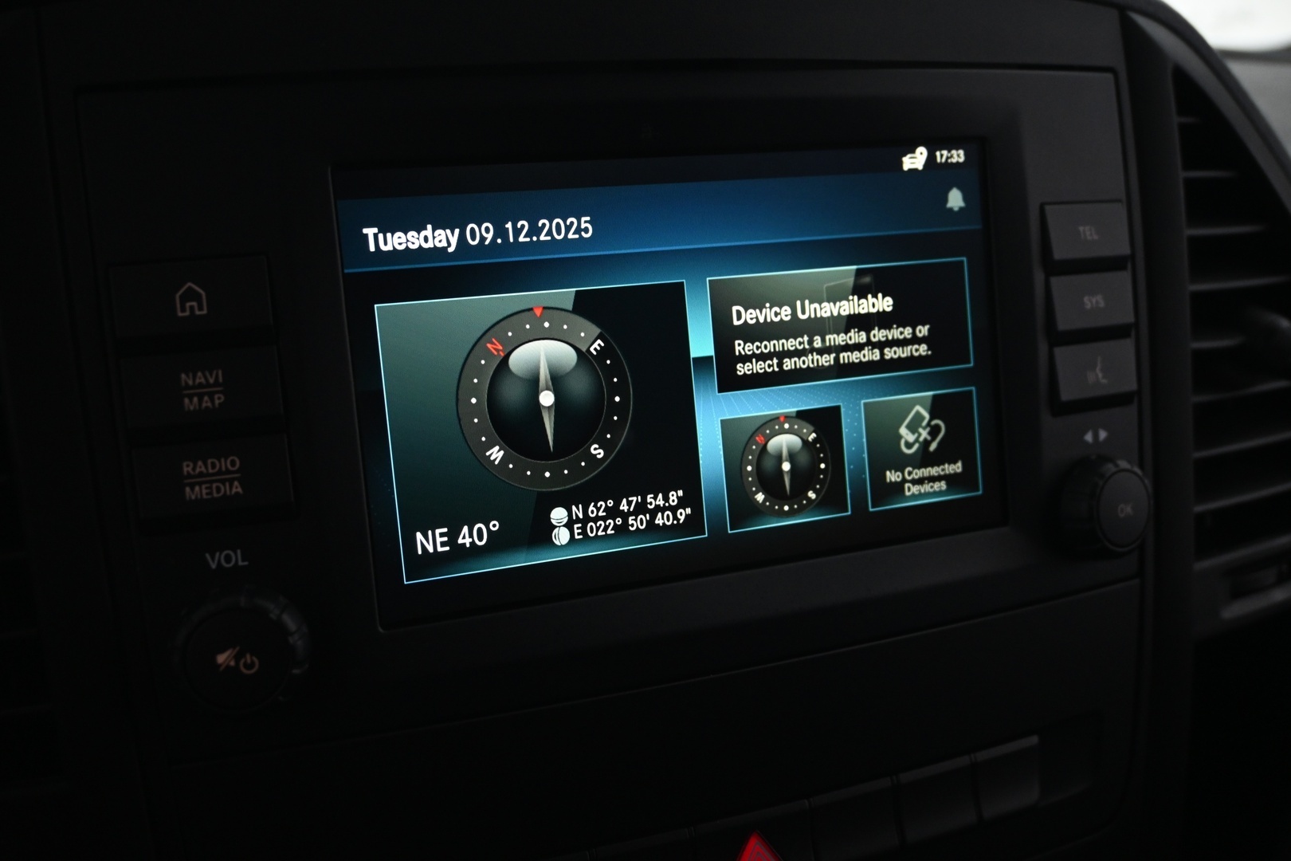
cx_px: 646
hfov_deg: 55.1
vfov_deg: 38.4
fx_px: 1237
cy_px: 430
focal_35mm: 34
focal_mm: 23
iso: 1600
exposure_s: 1/30
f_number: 4.2
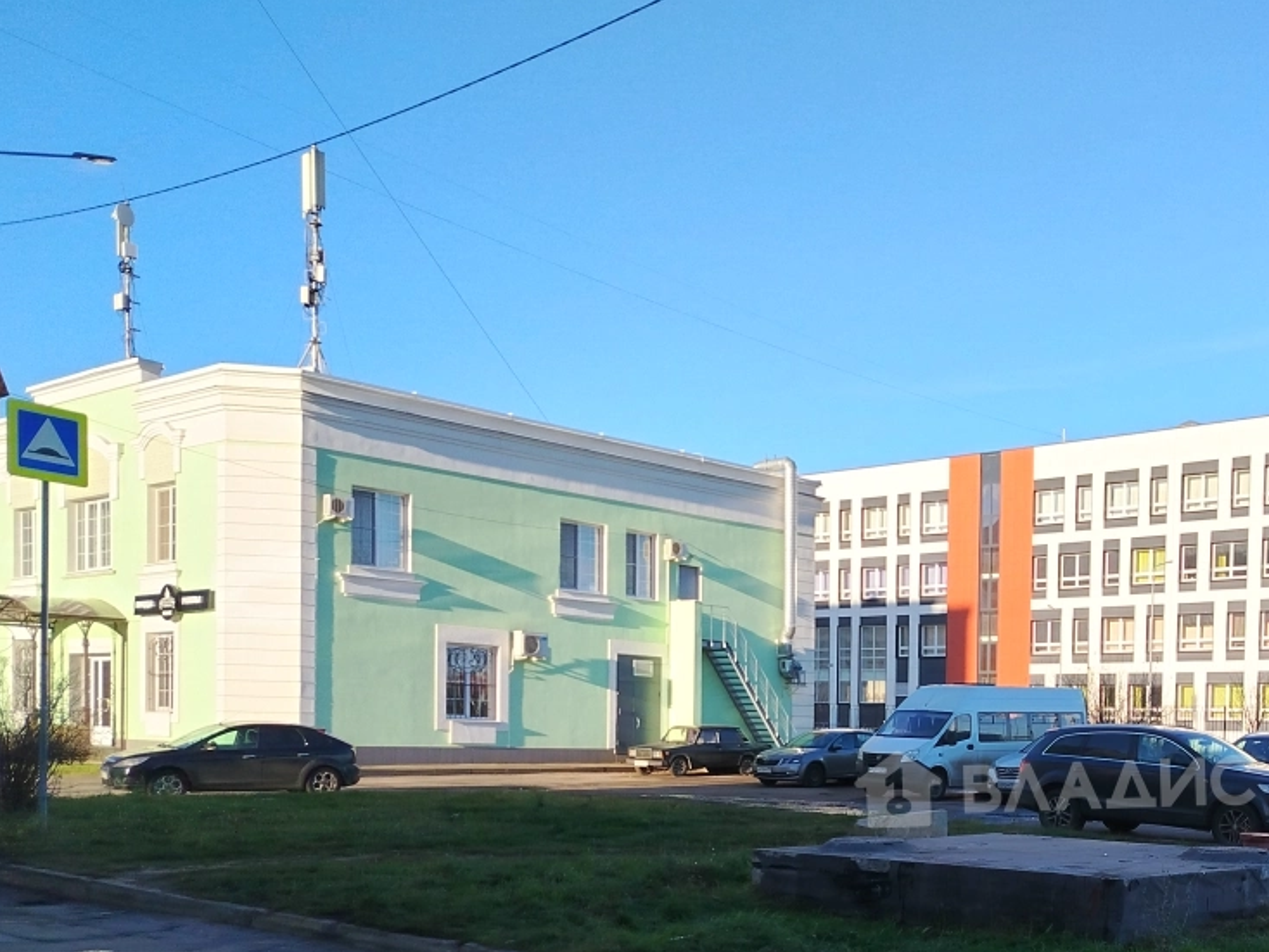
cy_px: 782
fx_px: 1504
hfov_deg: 43.1
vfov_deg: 34.0
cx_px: 1056
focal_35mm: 41
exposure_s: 1/678
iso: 100
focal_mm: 5.25
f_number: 1.75
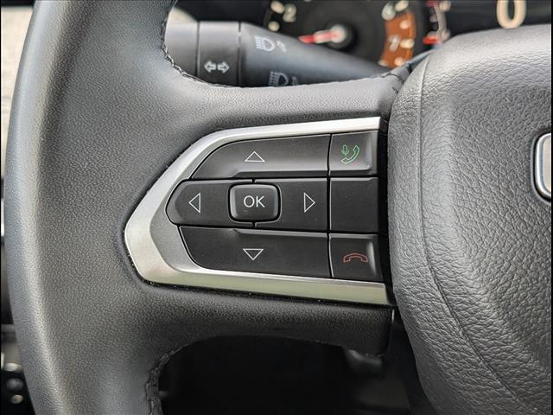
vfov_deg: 29.7
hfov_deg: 38.9
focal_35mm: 49
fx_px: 783
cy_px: 208
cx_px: 276
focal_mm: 6.9
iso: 376
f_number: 1.68
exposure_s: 1/1111
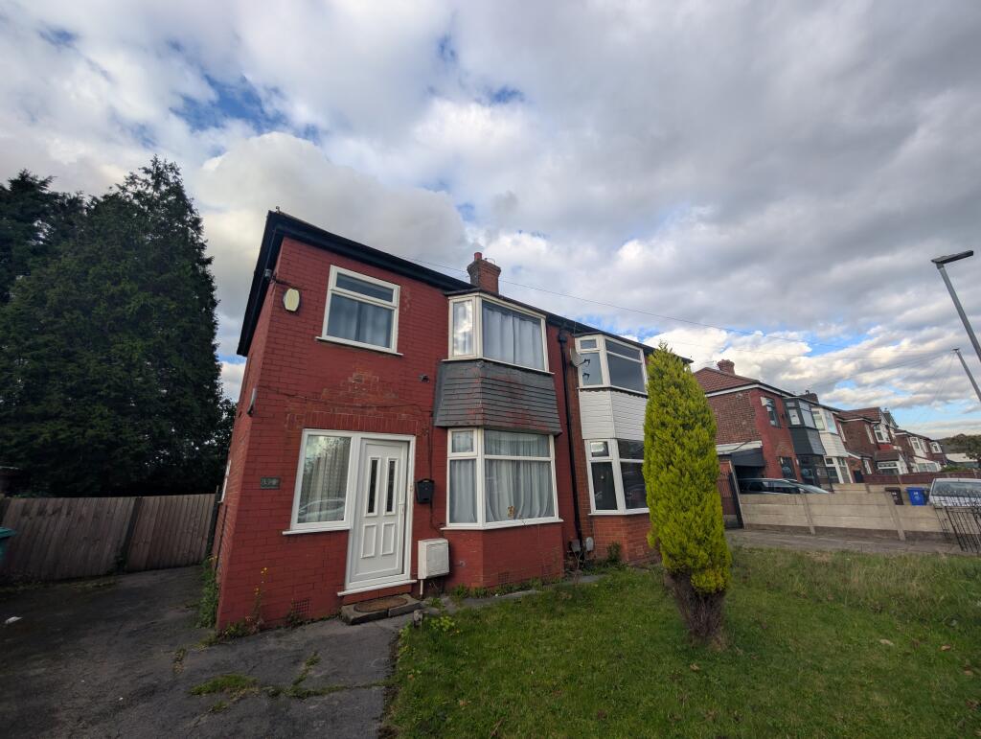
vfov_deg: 94.6
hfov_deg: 110.5
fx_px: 341
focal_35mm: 12
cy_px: 370
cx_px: 490
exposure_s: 1/1718
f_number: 1.7
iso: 52
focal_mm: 2.02
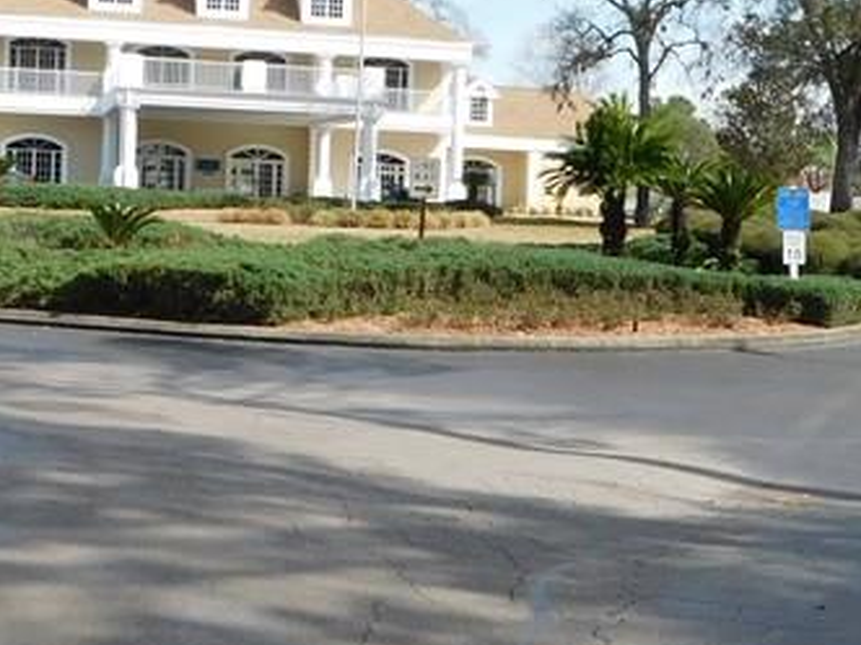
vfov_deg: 20.7
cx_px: 534
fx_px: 1766
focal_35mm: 71
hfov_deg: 27.3
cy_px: 228
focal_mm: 4
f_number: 3
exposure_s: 1/1000
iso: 125
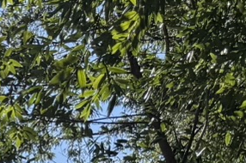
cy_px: 645
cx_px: -261
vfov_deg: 6.3
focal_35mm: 179
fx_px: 1222
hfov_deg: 10.5
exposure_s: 1/2907
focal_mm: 6.76
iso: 80
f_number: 1.78
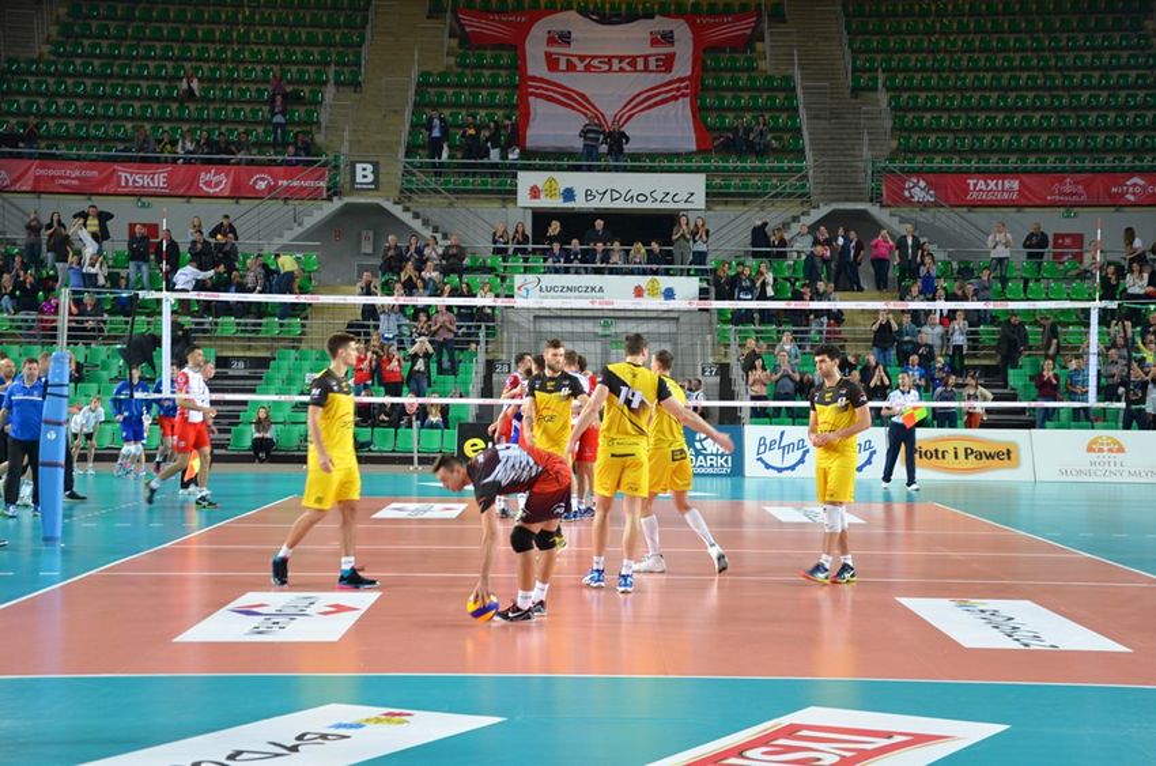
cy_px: 383
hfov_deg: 32.0
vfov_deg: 21.5
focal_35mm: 63
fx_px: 2019
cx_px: 578
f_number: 4.8
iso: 450
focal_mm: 42
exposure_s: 1/60
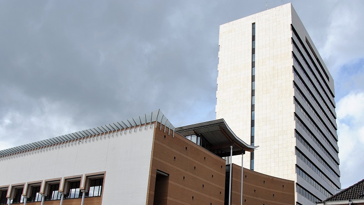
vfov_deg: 31.4
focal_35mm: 37
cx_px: 219
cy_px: 152
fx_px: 357
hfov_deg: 53.6
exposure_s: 1/250
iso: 100
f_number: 8
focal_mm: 18
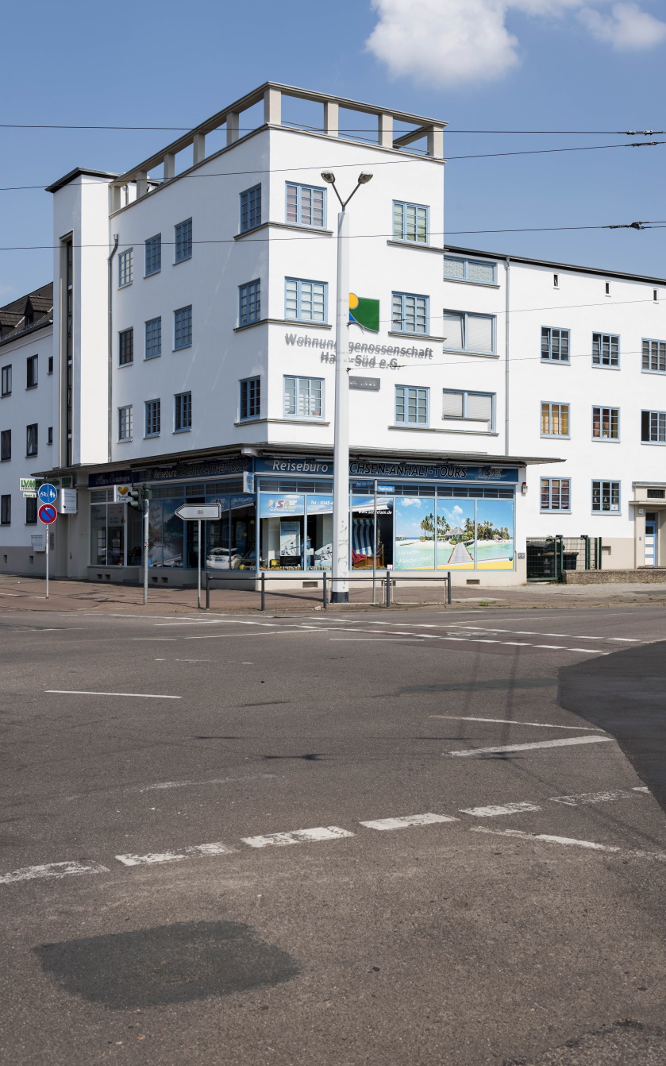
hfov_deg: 31.3
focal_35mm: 41
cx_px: 338
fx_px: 1190
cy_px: 535
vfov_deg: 48.2
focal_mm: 40
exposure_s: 1/250
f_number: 8
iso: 100
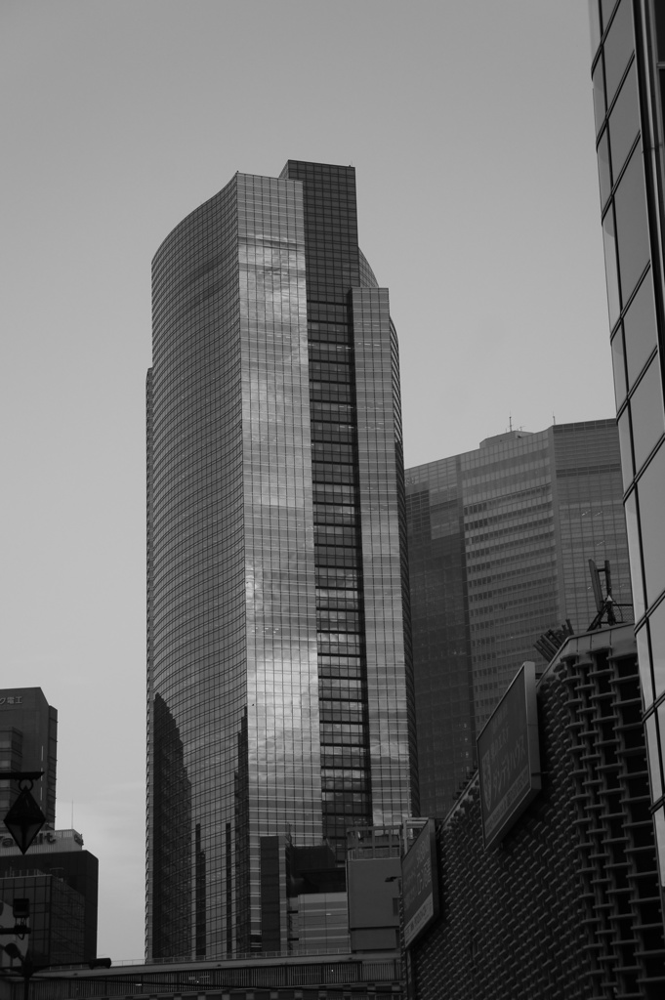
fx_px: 2123
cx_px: 332
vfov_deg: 26.5
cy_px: 500
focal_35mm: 76
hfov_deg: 17.8
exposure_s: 1/800
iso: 400
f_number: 5
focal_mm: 51
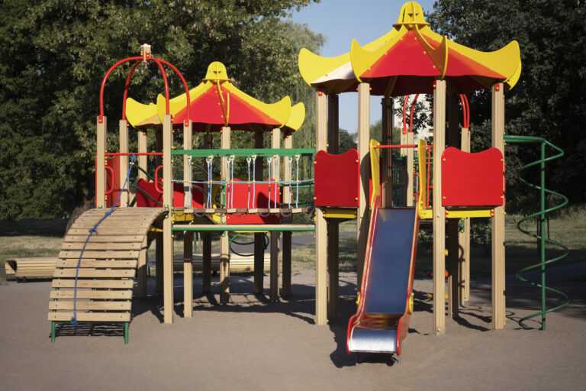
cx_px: 293
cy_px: 196
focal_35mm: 75
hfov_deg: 27.0
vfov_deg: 18.2
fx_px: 1221
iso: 80
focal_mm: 50
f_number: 2
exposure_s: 1/3200
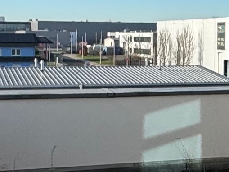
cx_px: 246
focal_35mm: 111
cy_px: 57
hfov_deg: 17.2
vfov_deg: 13.3
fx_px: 734
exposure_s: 1/1832
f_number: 2.2
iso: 50
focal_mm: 2.22
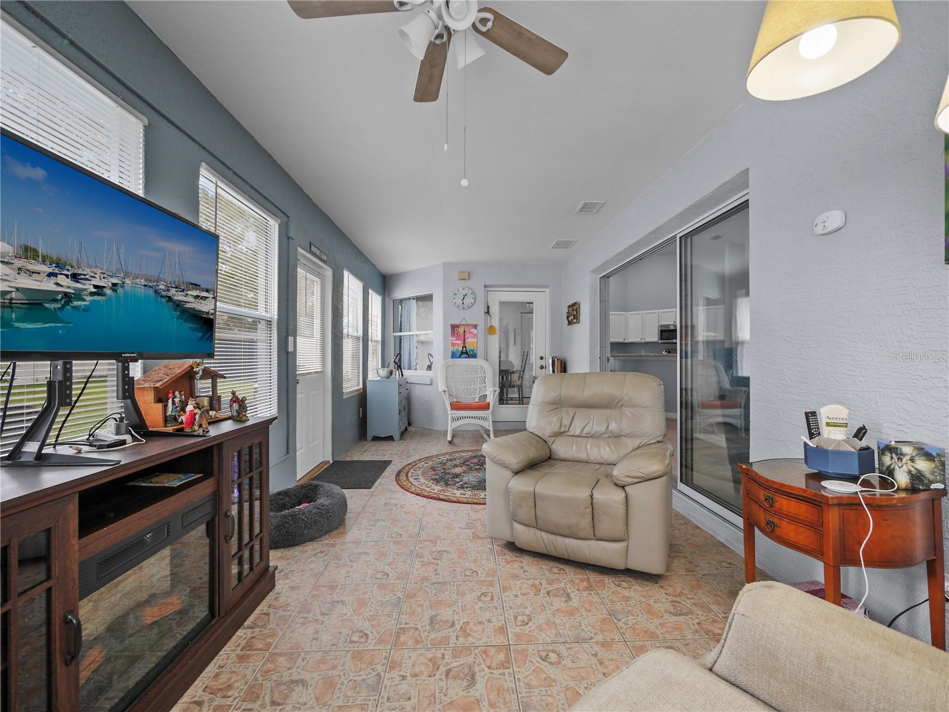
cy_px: 356
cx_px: 474
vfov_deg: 85.7
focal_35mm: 14
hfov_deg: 102.1
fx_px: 384
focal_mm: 7
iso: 400
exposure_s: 1/50
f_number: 4
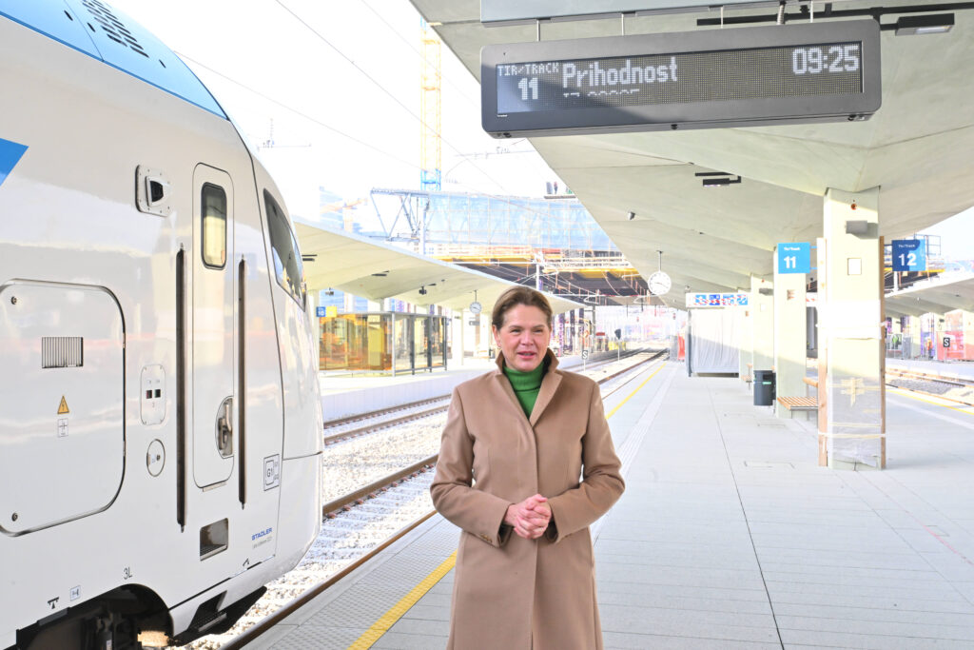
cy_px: 325
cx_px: 487
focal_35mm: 39
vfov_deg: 34.2
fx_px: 1055
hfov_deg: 49.5
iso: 1250
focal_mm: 39
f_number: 14
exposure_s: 1/125
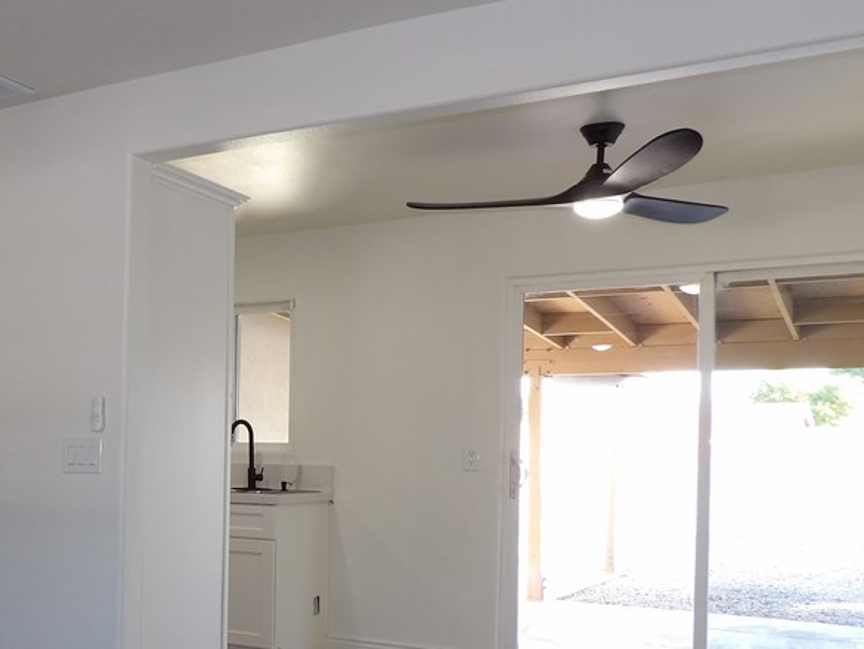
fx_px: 1049
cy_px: 460
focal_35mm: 42
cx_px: 124
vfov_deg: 33.9
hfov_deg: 42.0
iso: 117
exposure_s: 1/33
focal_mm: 4.3
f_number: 3.2
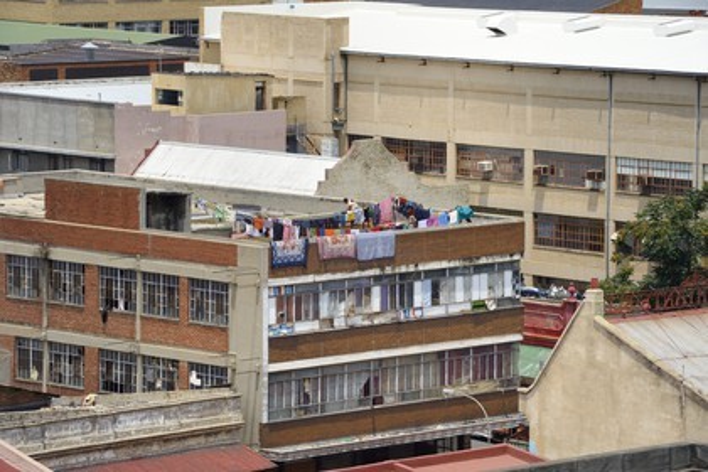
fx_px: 3933
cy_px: 236
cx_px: 354
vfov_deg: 6.9
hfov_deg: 10.3
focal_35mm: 200
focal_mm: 200
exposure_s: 1/250
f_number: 16
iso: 200
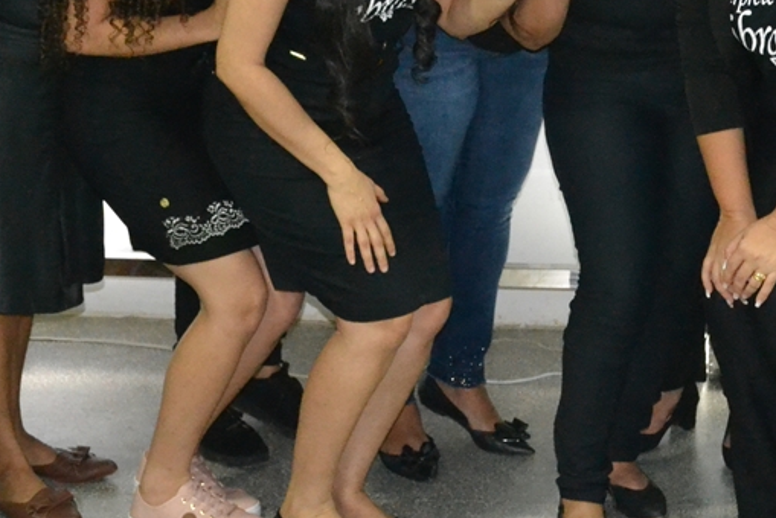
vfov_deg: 12.6
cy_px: -90
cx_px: 462
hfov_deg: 19.2
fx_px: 2286
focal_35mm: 106
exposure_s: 1/60
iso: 3200
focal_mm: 24
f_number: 4
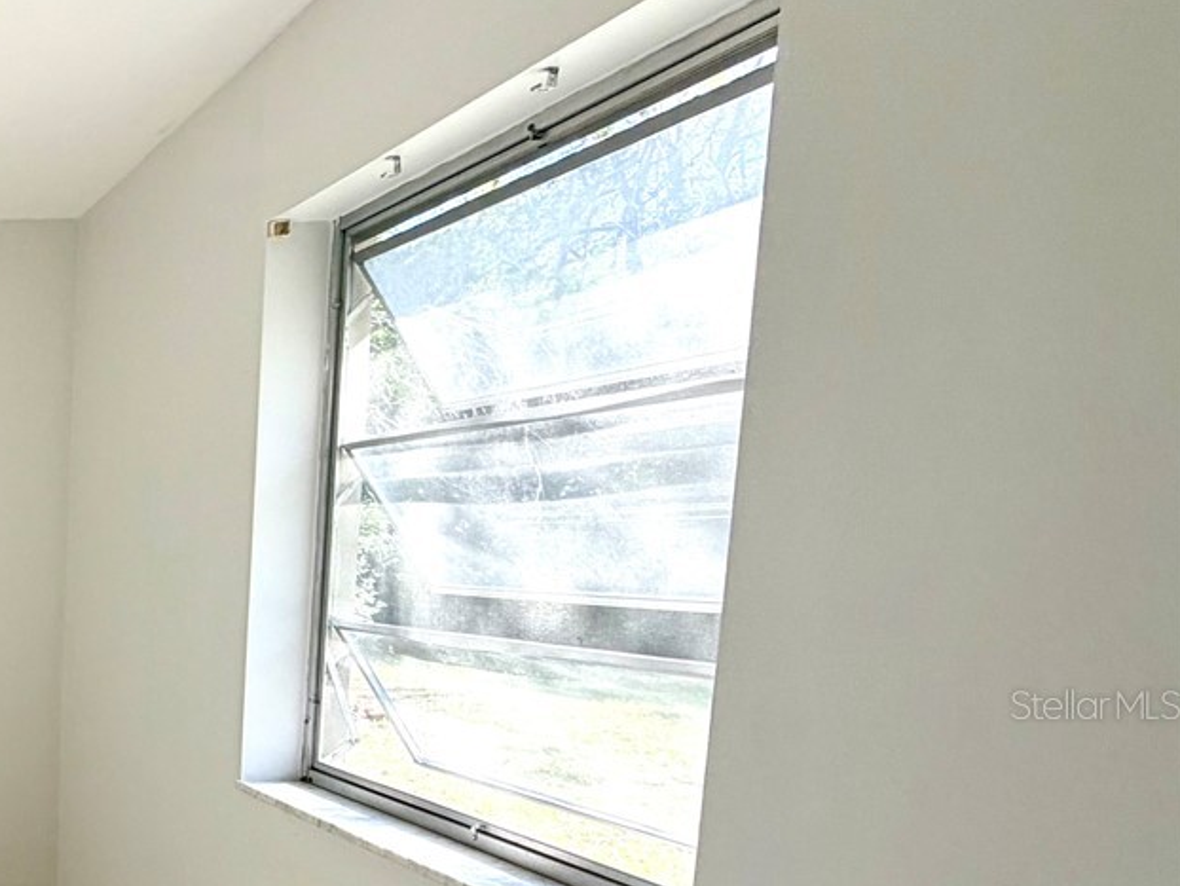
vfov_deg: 38.3
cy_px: 704
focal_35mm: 36
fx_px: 1228
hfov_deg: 35.9
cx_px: -328
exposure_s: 1/121
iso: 64
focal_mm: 2.22
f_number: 2.2
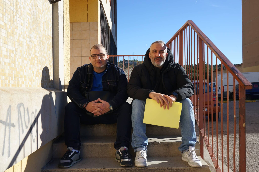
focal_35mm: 34
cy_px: 86
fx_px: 244
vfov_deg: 38.8
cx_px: 130
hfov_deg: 55.8
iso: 160
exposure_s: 1/160
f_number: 10
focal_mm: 34
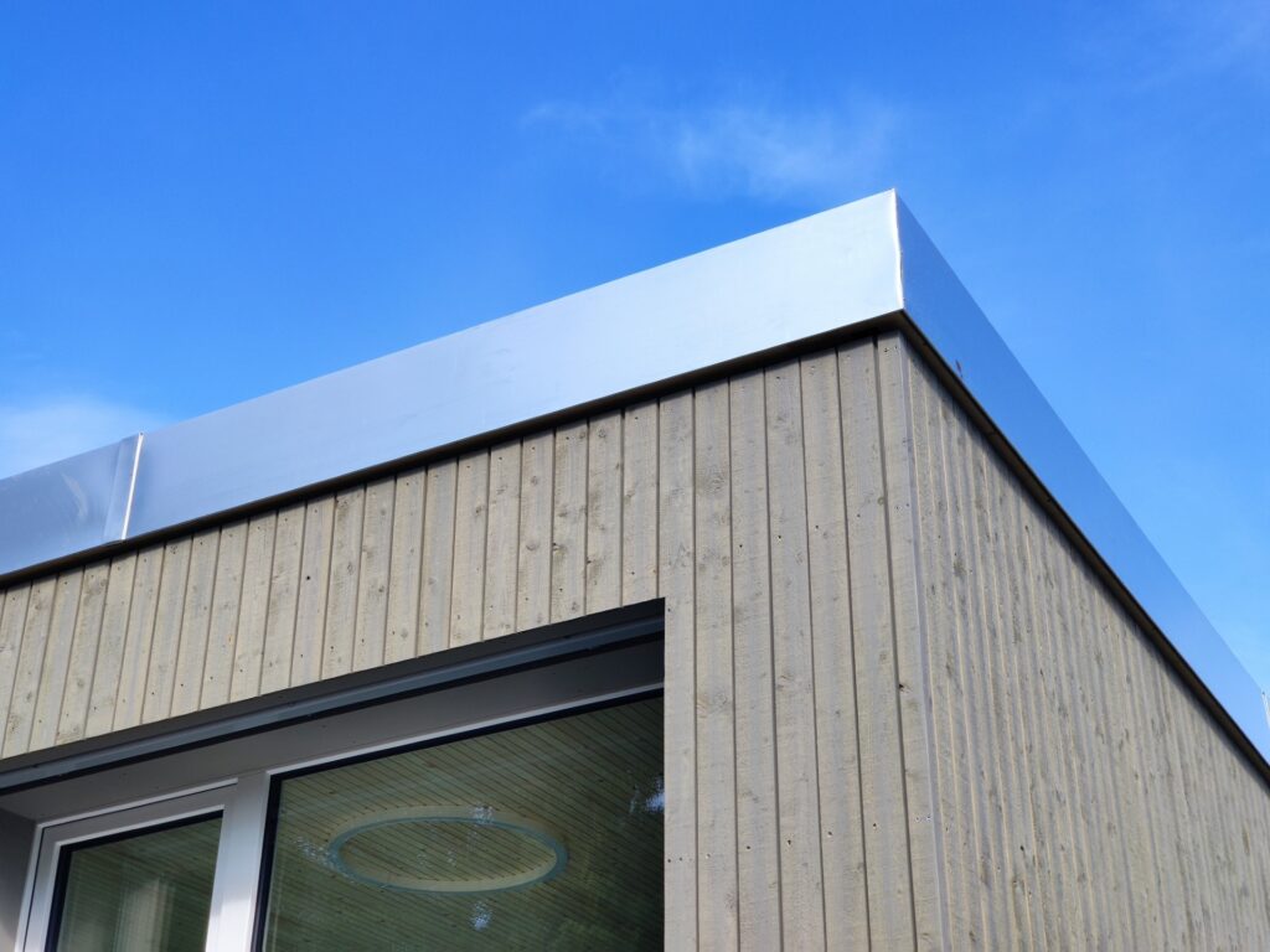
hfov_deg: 37.5
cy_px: 476
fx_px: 1871
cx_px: 635
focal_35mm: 51
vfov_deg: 28.6
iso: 100
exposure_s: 1/556
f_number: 2.2
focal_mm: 6.22
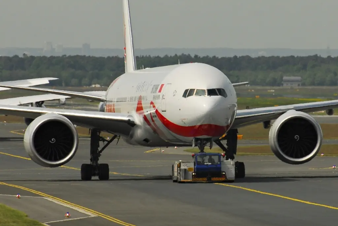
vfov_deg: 3.4
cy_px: 113
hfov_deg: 5.1
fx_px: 3803
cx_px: 169
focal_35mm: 405
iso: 200
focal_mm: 270
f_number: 8
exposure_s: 1/750
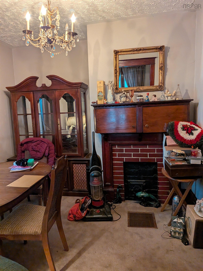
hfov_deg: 56.8
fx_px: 188
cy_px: 136
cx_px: 102
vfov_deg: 71.6
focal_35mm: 24
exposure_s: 1/120
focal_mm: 4.53
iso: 300
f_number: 1.7
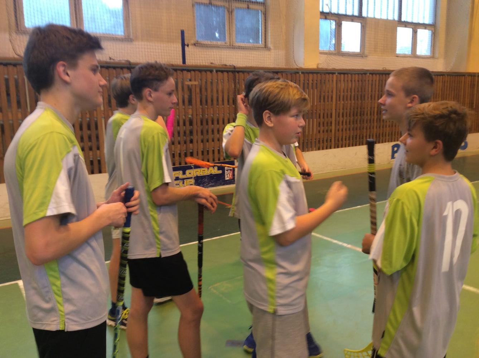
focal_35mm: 32
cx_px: 240
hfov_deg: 56.9
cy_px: 179
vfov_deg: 44.0
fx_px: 442
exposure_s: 1/33
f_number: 2.4
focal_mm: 3.3
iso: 40
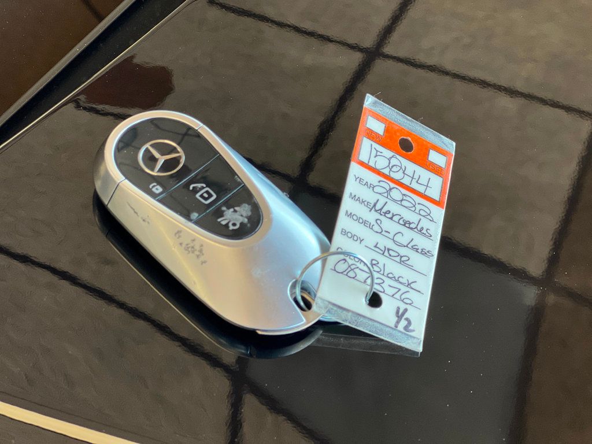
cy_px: 222
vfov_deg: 19.1
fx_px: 1317
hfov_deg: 25.3
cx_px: 296
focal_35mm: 77
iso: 100
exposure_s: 1/120
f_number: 2.8
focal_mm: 9
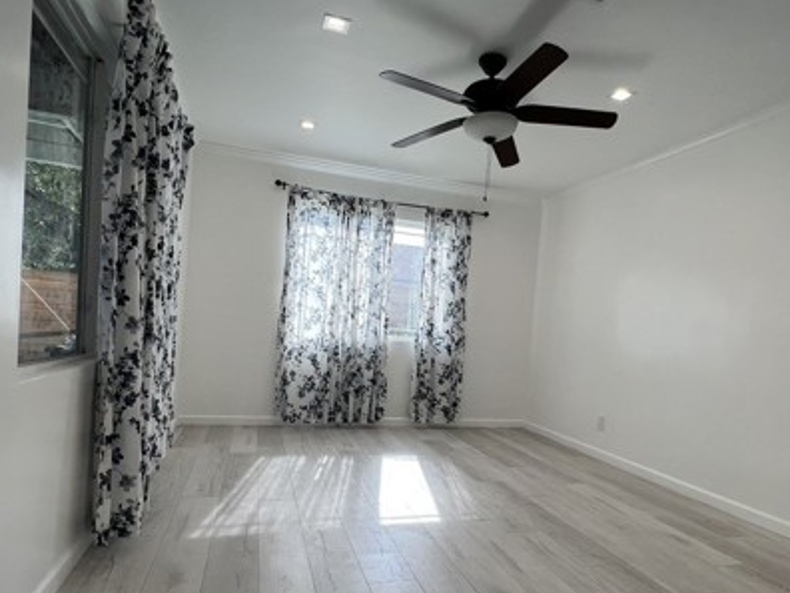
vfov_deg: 63.0
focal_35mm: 21
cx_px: 427
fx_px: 479
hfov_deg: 78.8
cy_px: 349
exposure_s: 1/217
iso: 32
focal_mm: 1.57
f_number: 1.8
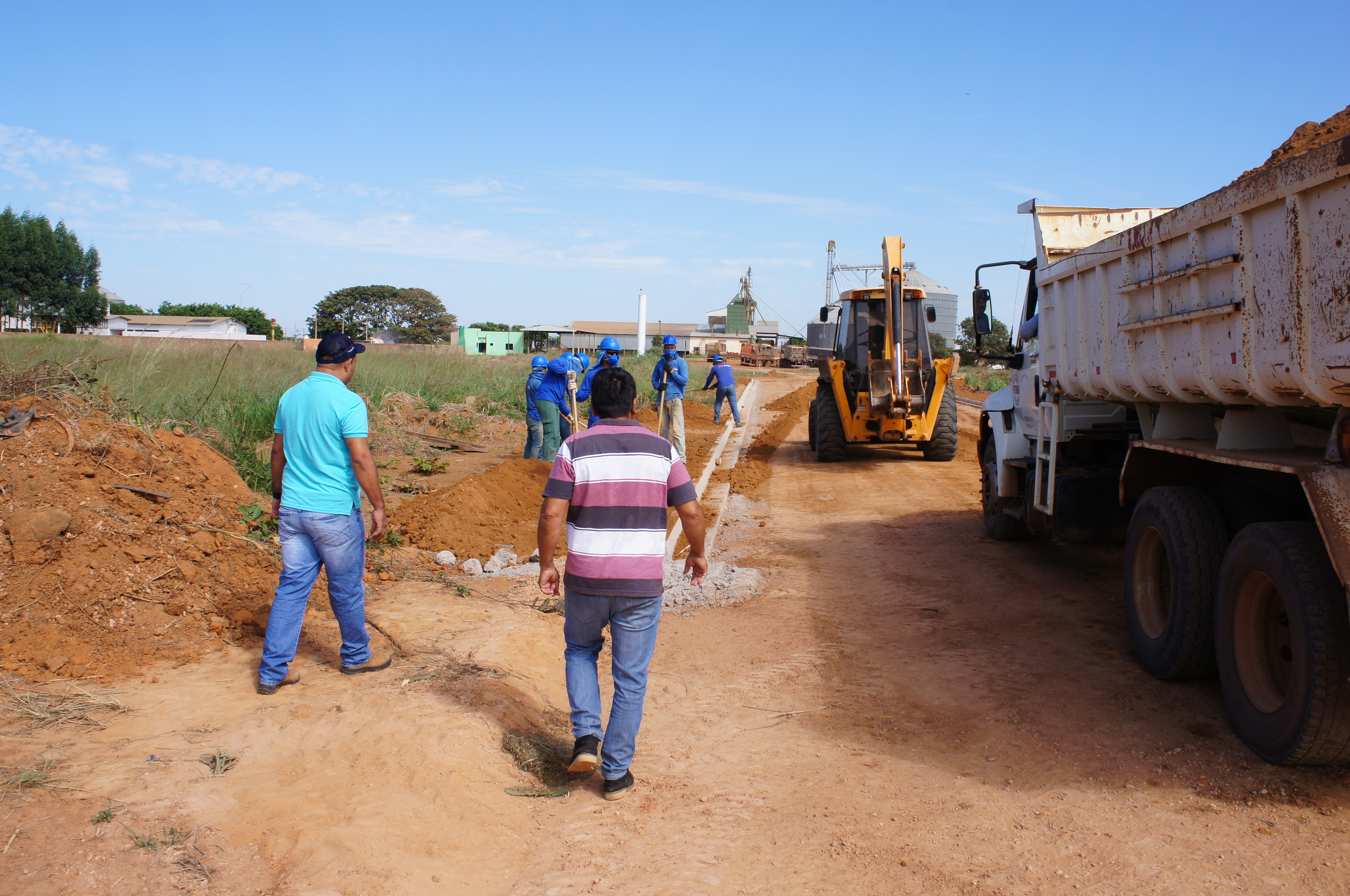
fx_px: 1123
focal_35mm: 30
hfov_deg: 62.0
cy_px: 448
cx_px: 675
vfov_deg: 43.5
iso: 200
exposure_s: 1/200
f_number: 13
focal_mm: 20
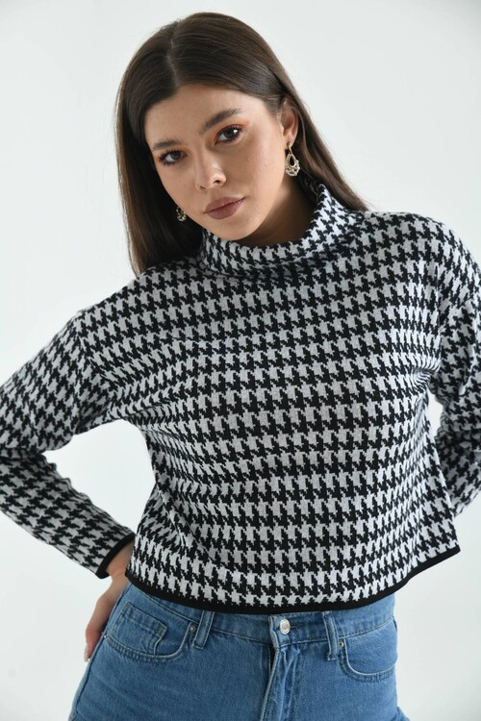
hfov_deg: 19.5
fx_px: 1403
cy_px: 360
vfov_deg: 28.8
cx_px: 240
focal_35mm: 70
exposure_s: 1/125
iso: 100
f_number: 6.3
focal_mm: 70
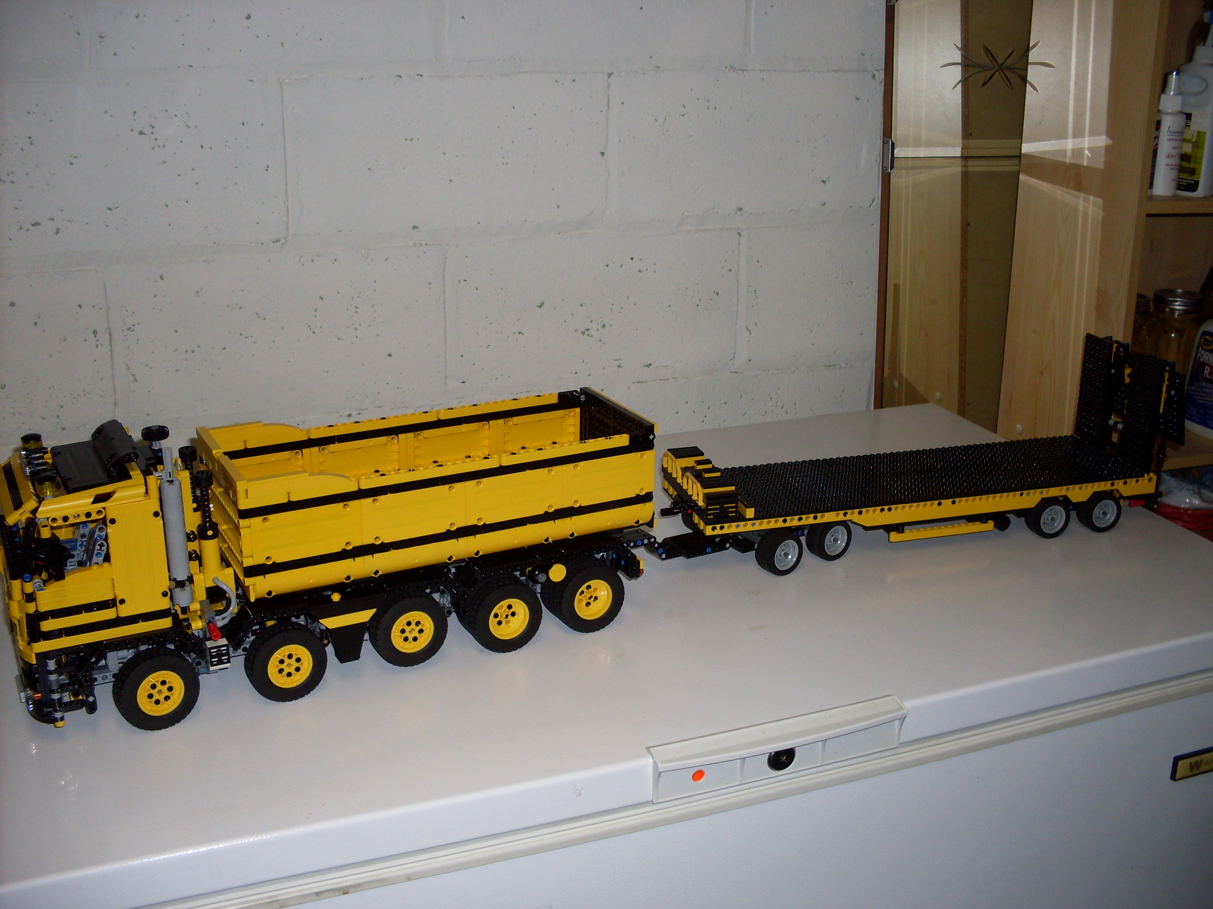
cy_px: 454
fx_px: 1332
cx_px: 606
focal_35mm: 38
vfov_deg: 37.7
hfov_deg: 49.0
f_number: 2.8
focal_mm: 6.3
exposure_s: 1/45
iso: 100
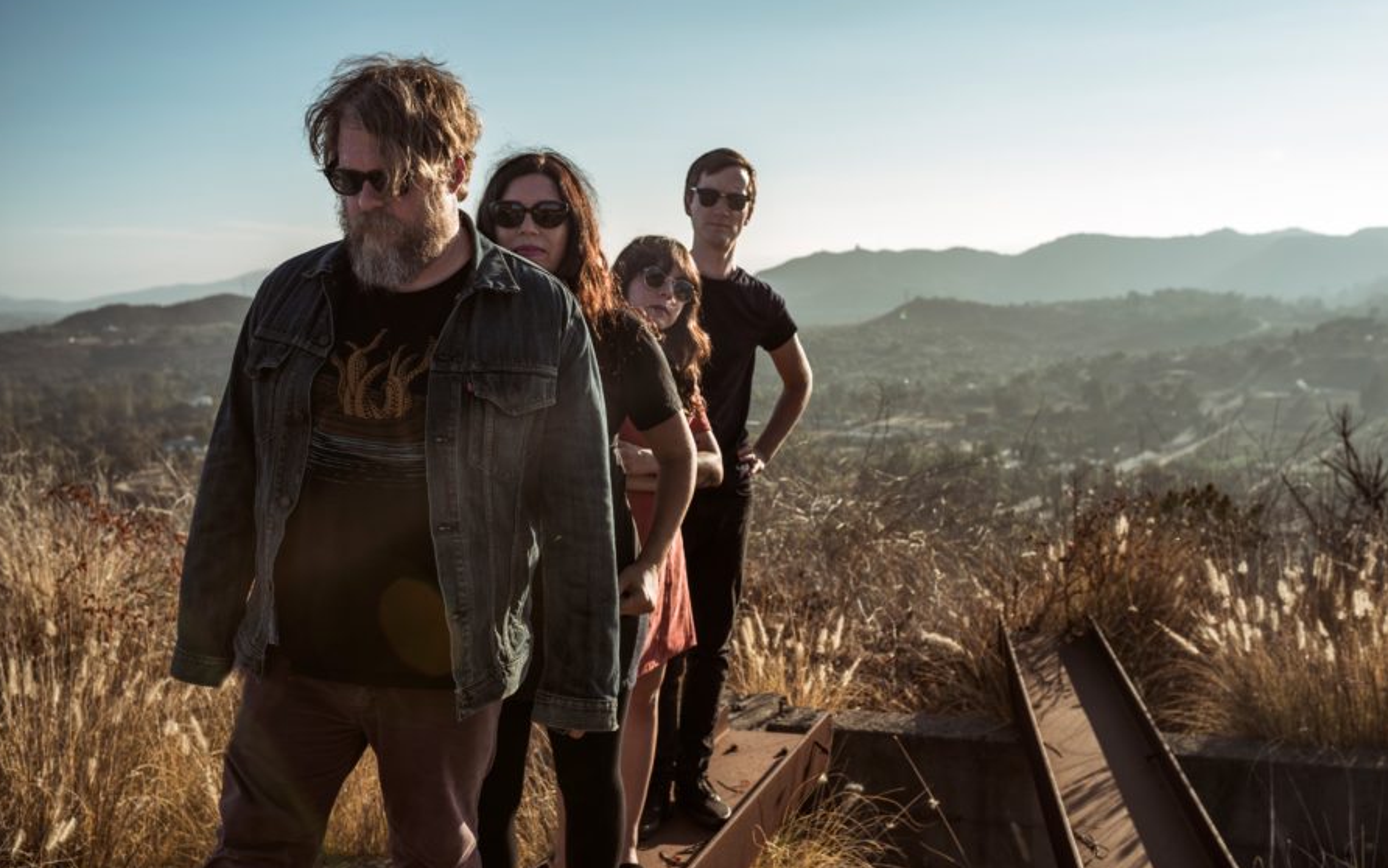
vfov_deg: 35.4
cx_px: 689
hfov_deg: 54.0
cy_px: 452
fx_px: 1362
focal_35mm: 36
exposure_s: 1/2000
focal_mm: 35
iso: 100
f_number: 4.5
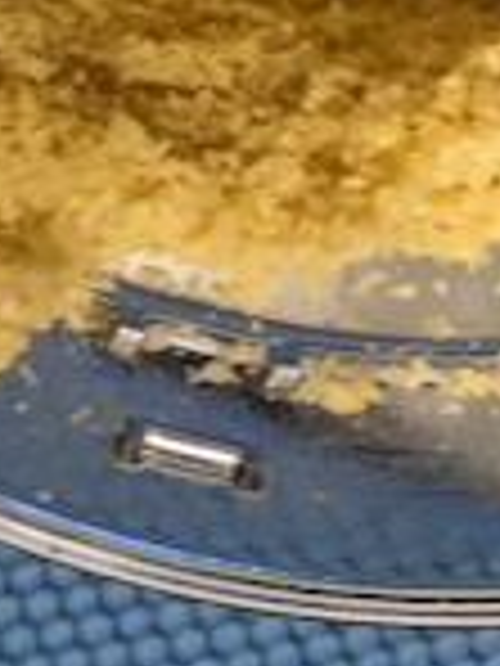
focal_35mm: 121
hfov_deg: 12.2
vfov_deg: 14.7
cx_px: 288
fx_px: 2330
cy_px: -450
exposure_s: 1/24
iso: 32
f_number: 1.8
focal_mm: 3.99
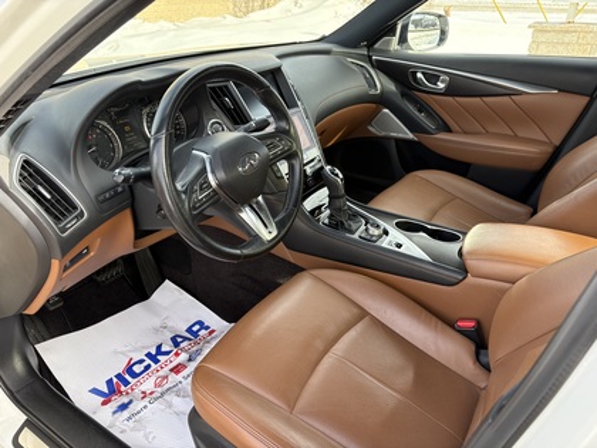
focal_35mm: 26
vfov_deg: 53.1
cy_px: 224
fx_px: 448
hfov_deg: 67.3
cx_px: 298
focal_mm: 5.96
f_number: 1.6
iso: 64
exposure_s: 1/343
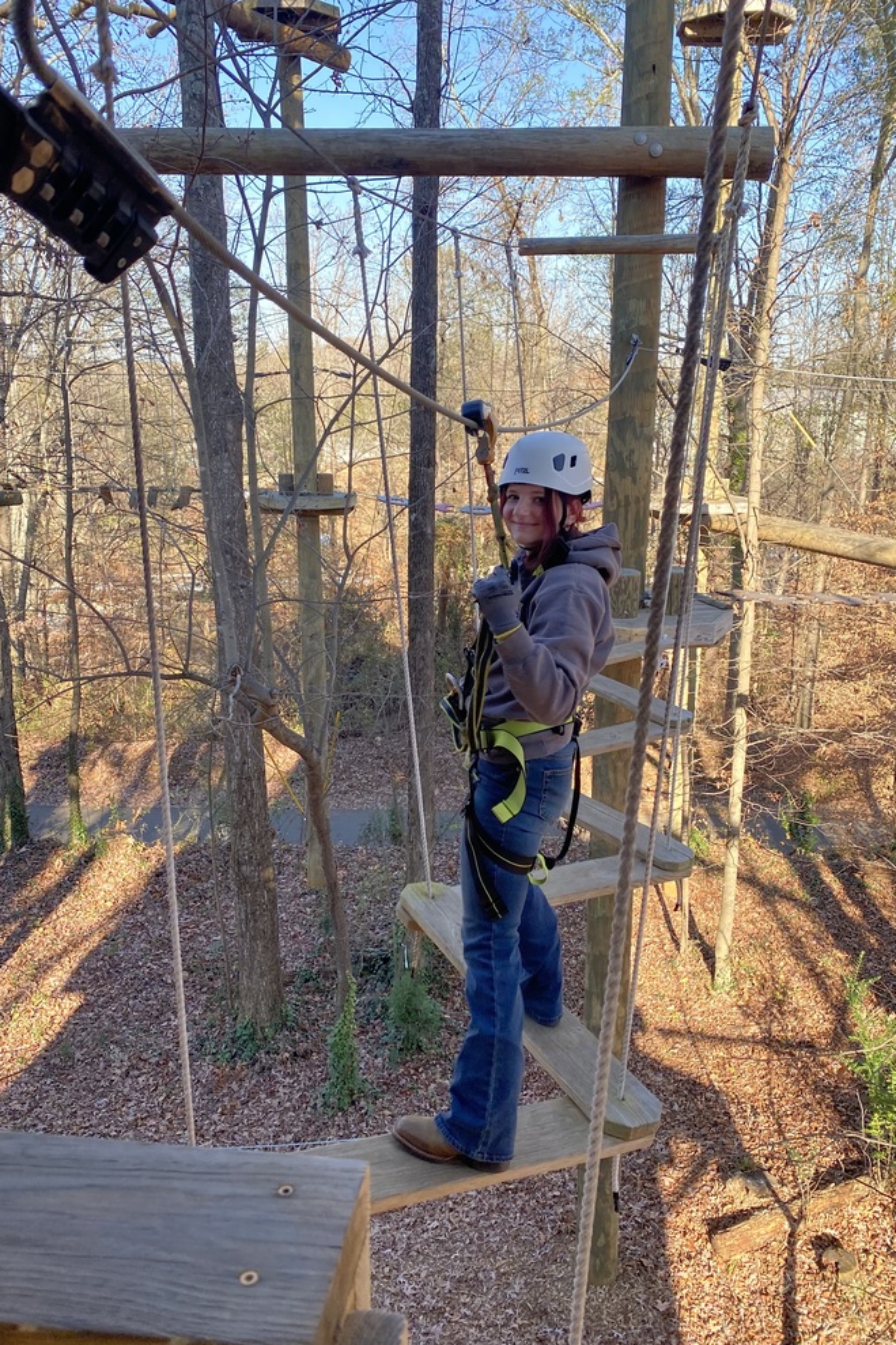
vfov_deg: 65.5
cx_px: 461
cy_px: 676
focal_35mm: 28
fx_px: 1046
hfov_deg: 46.4
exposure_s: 1/508
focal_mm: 4.25
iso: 32
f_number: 1.8
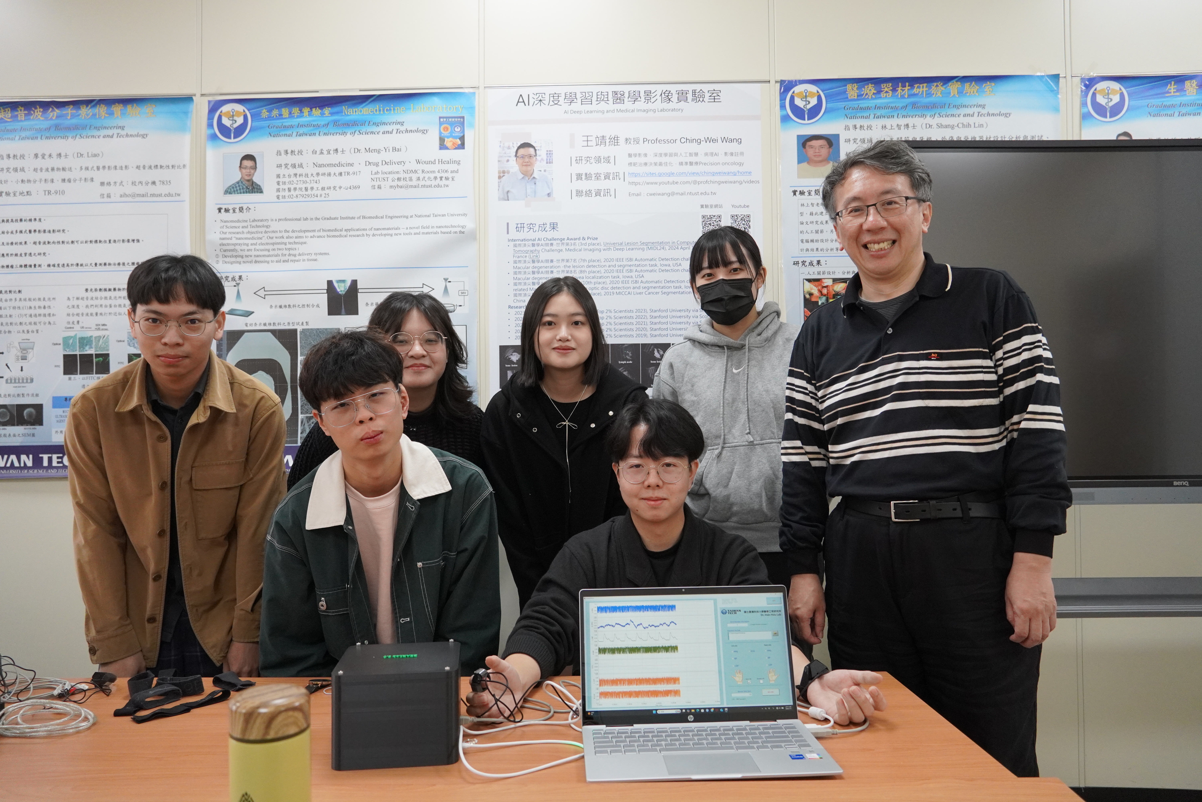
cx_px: 601
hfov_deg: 67.4
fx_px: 901
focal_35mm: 27
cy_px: 401
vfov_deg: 47.9
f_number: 4
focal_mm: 18
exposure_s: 1/160
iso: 1250
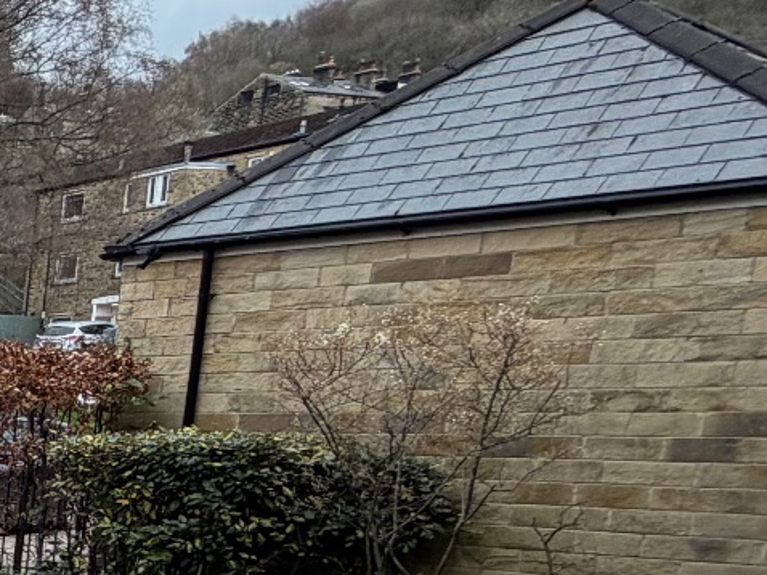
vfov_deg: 23.0
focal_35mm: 60
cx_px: -815
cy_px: 633
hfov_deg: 18.4
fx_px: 1329
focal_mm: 2.22
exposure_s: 1/271
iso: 50
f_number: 2.2
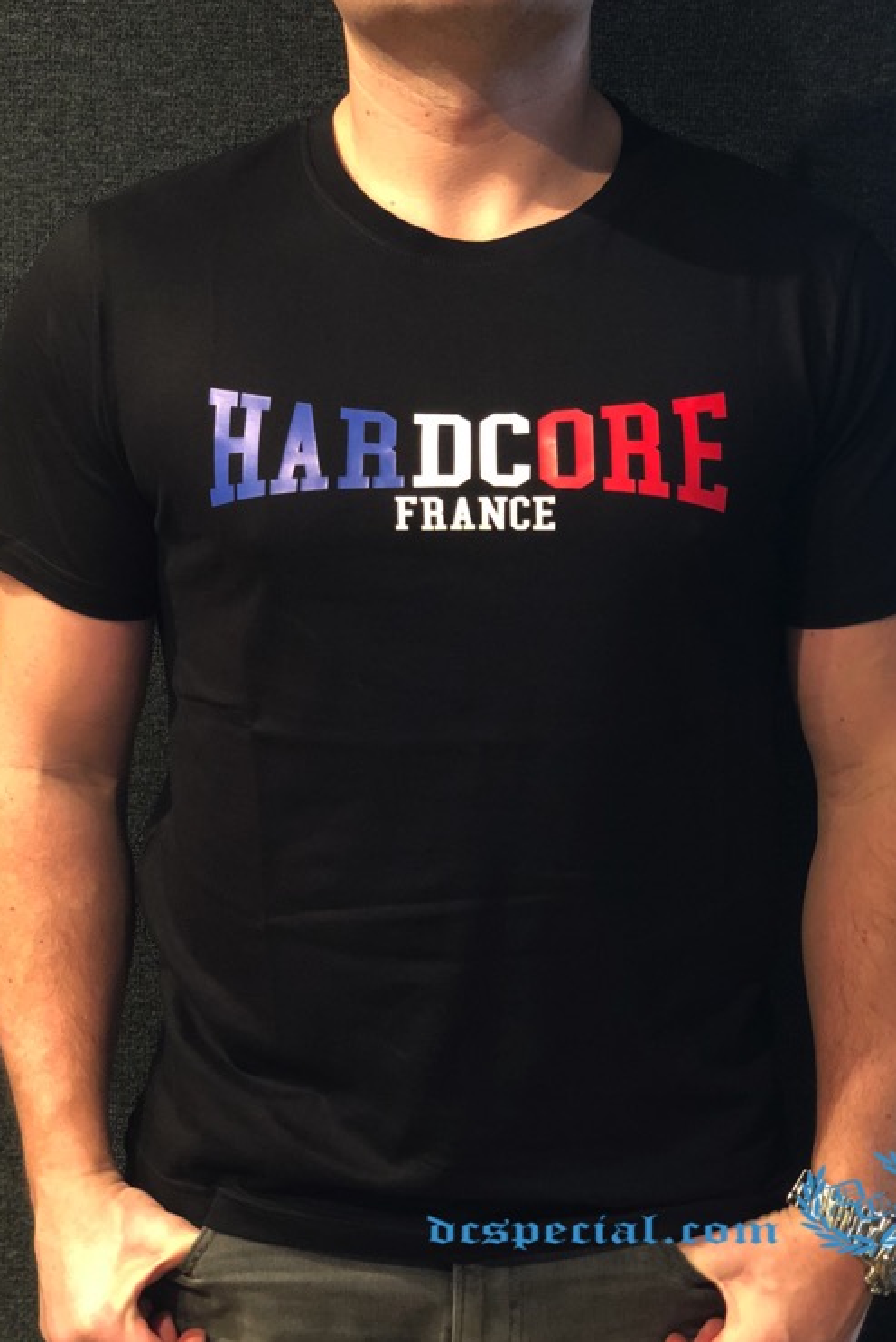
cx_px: 471
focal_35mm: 55
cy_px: 676
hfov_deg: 24.6
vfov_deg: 36.2
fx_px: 2051
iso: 160
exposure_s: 1/9
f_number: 2.4
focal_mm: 6
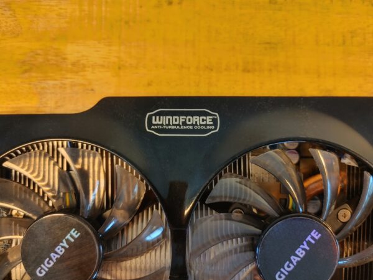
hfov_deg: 67.3
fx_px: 280
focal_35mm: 26
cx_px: 186
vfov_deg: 53.1
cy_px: 140
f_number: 1.8
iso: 150
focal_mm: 4.81
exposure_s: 1/50
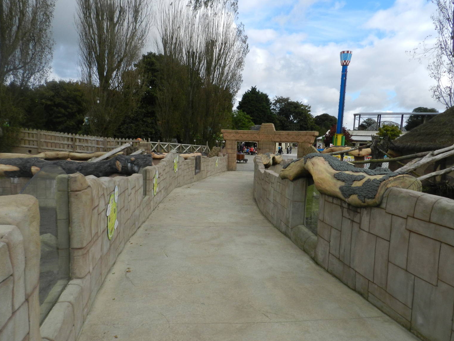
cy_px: 176
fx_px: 315
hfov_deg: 71.6
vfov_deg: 56.8
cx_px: 229
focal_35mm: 24
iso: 160
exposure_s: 1/800
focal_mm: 4
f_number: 4
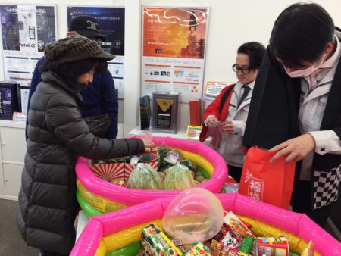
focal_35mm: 29
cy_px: 128
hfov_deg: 61.6
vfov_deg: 48.3
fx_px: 286
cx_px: 170
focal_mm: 4.15
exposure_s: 1/60
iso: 32
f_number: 2.2
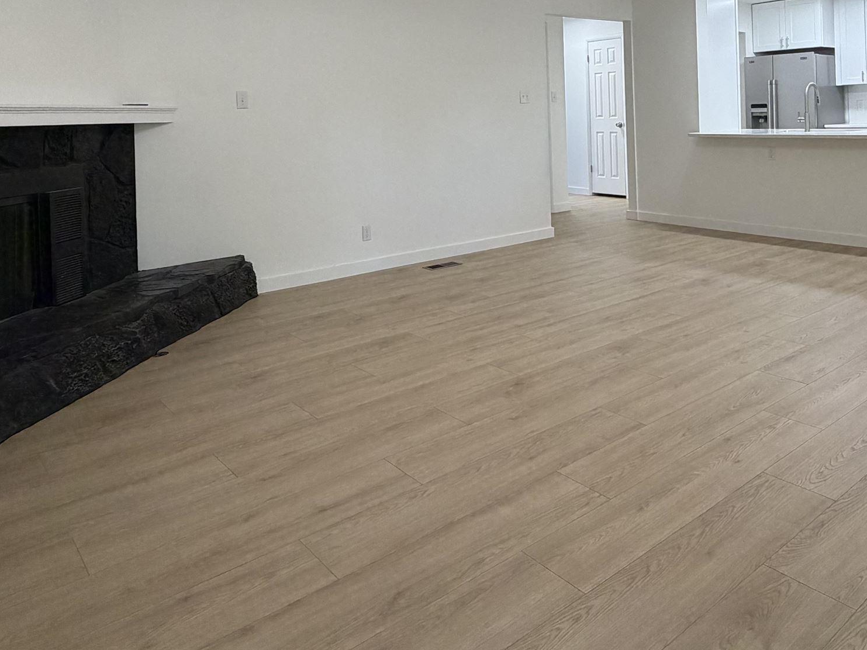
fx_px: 726
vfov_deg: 45.2
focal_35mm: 29
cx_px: 561
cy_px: 110
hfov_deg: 60.5
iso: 250
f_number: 2.2
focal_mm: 2.22
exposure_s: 1/118
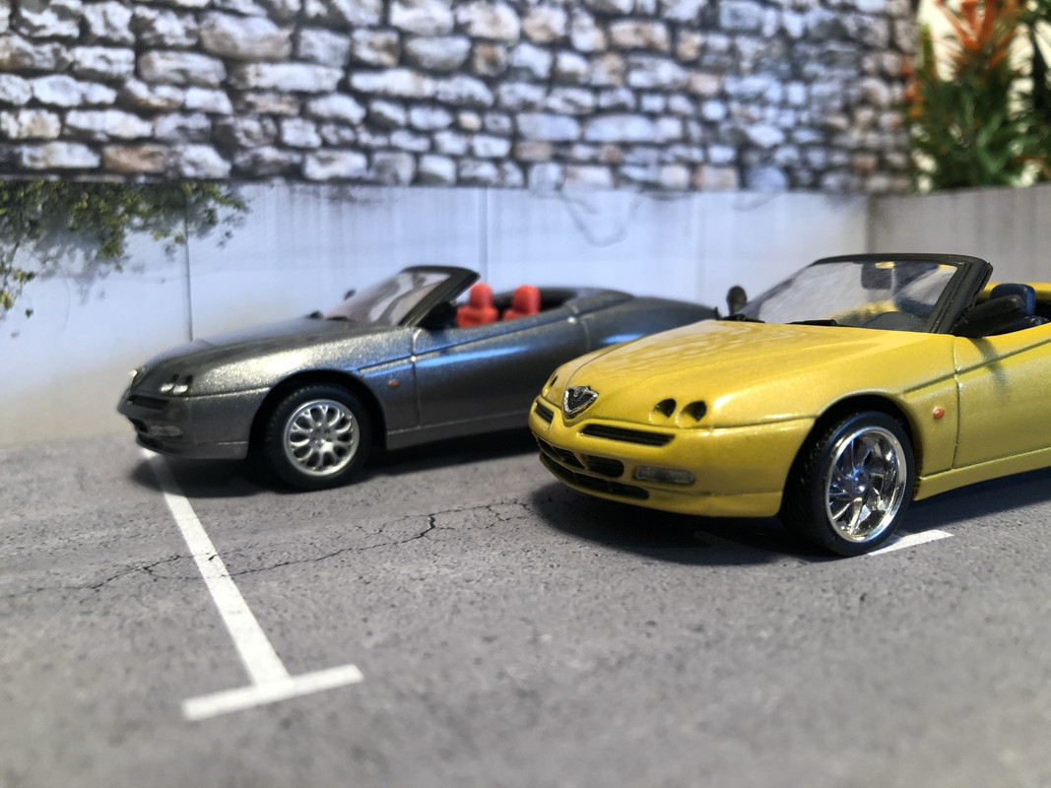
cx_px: 526
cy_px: 394
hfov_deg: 63.4
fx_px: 850
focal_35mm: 28
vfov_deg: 49.7
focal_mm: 3.99
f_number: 1.8
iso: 40
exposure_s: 1/17
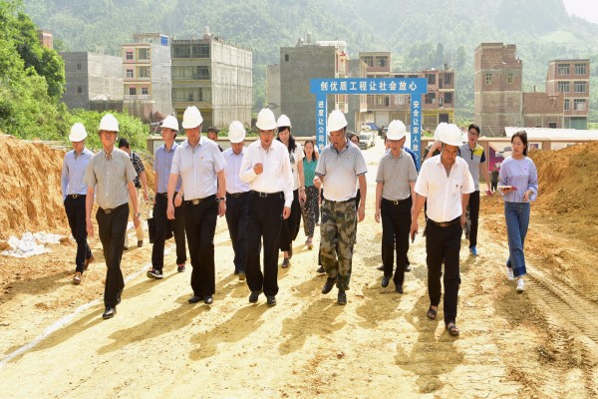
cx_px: 299
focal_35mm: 32
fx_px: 532
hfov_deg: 58.7
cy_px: 200
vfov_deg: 41.1
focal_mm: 32
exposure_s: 1/200
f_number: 7.1
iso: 200
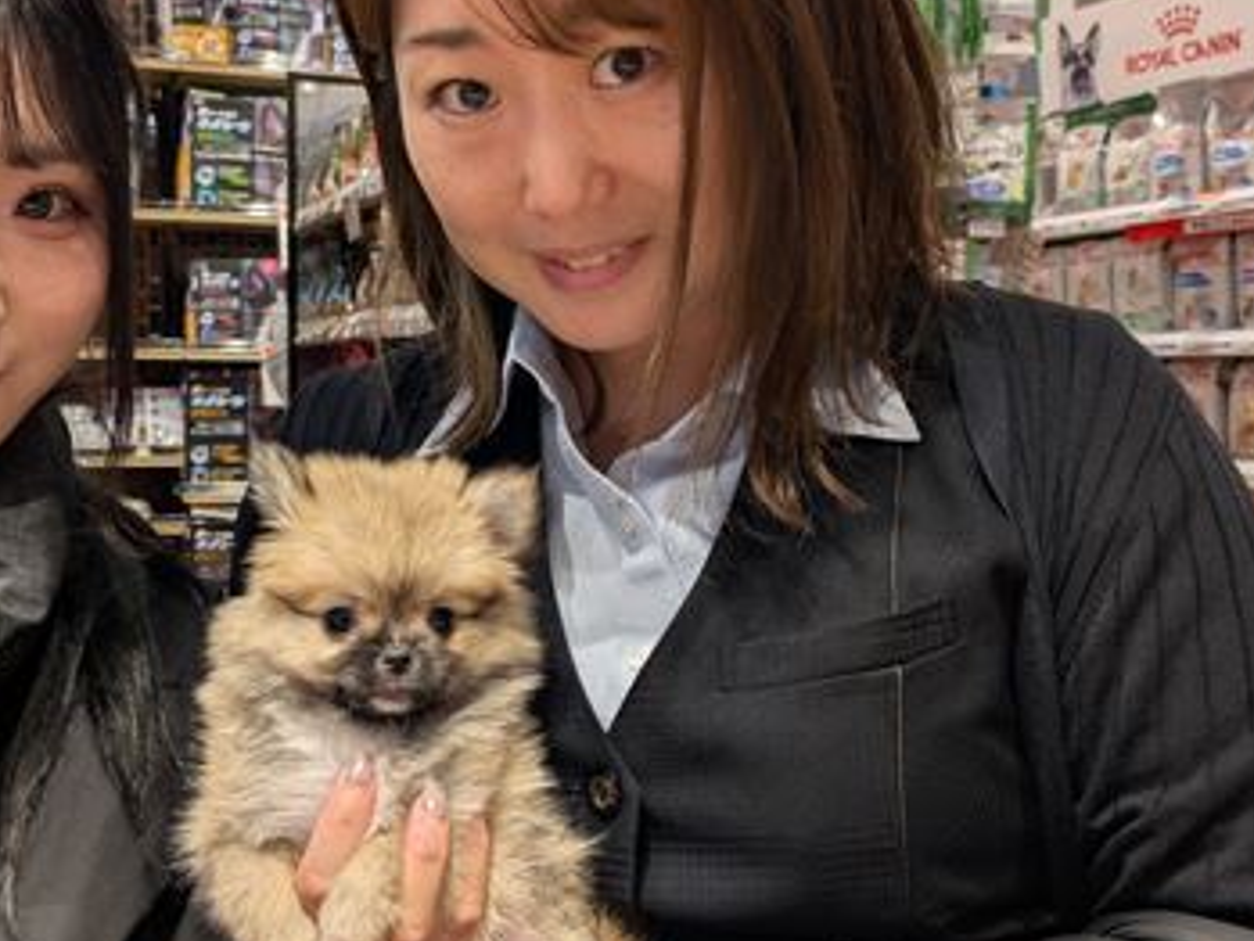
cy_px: 537
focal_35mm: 43
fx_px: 1558
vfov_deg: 33.6
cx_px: 492
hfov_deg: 43.6
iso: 49
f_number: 1.89
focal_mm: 5.43
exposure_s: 1/60
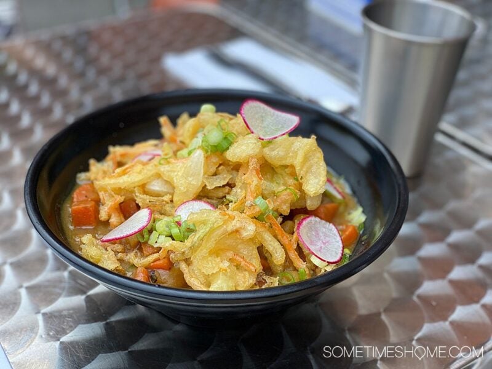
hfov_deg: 36.8
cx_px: 246
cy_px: 184
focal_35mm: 52
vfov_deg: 28.0
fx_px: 739
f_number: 2
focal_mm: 6
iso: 20
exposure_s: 1/564
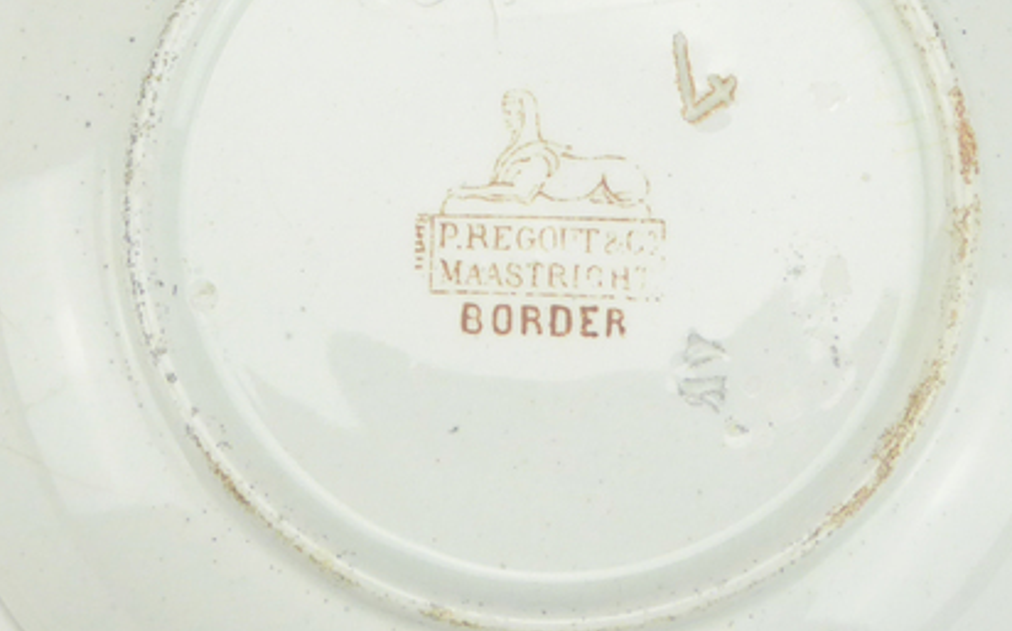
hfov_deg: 17.3
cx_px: 508
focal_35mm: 121
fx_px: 3335
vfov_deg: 10.8
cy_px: 199
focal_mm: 8.4
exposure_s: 1/125
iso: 200
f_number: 5
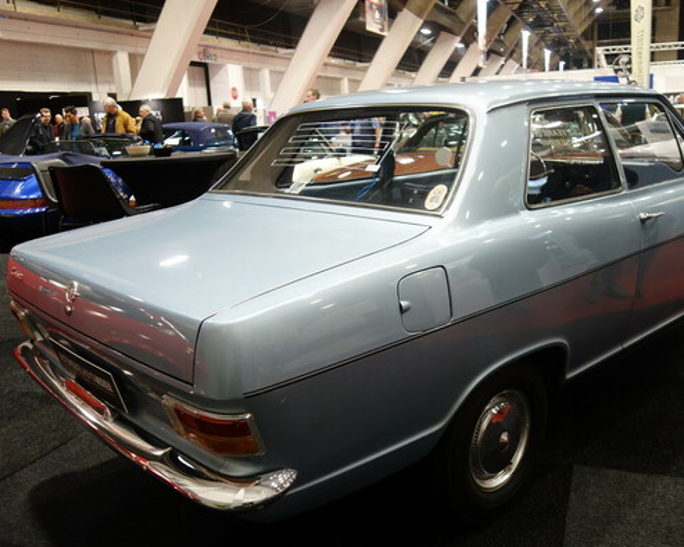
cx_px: 380
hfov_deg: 55.6
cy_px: 271
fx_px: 648
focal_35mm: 32
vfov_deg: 45.8
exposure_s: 1/30
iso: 400
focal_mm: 10.4
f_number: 1.8
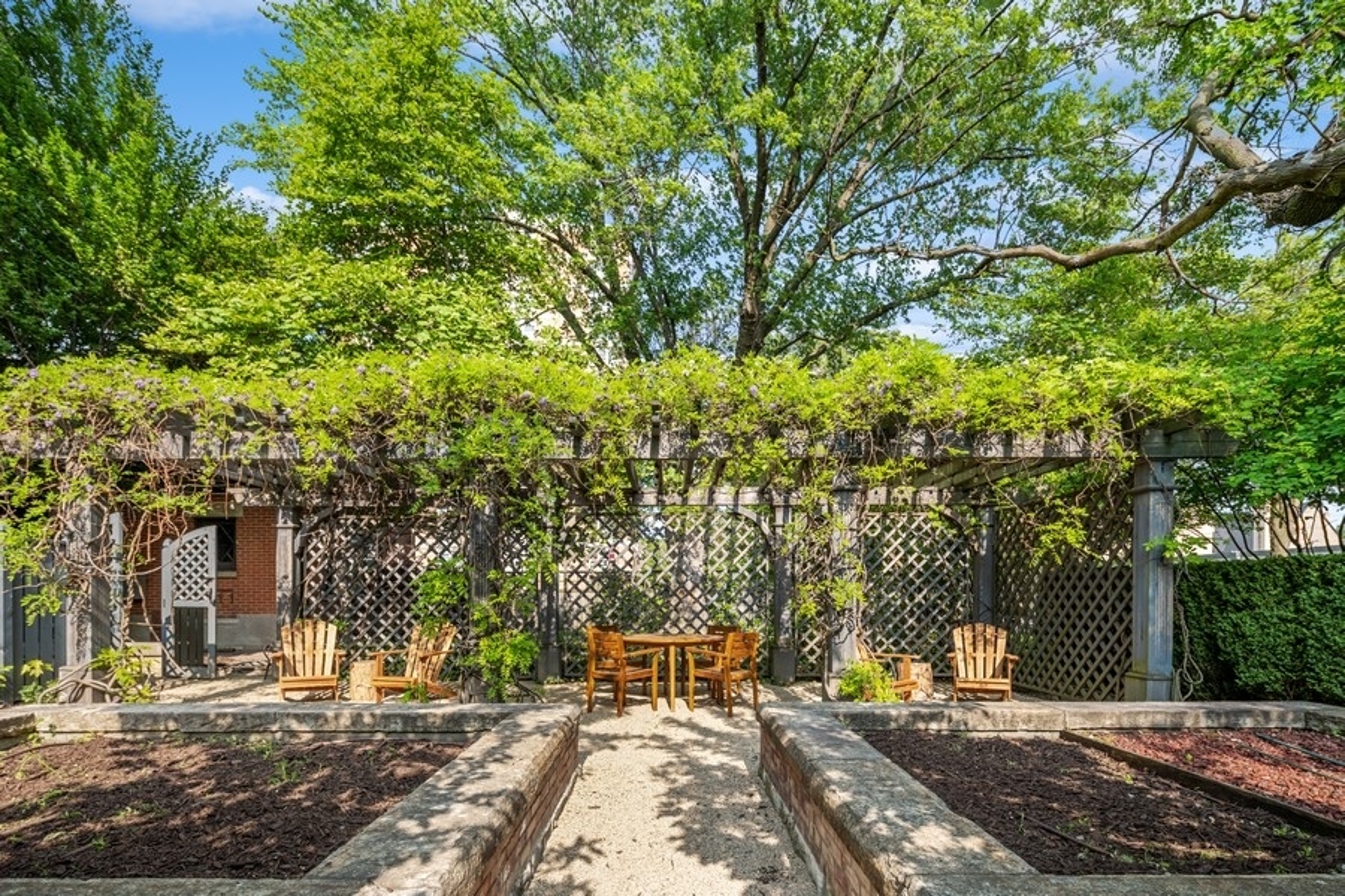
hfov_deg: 93.3
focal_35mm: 17
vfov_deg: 70.4
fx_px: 635
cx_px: 672
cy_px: 448
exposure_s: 1/250
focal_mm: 17
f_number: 8
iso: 320
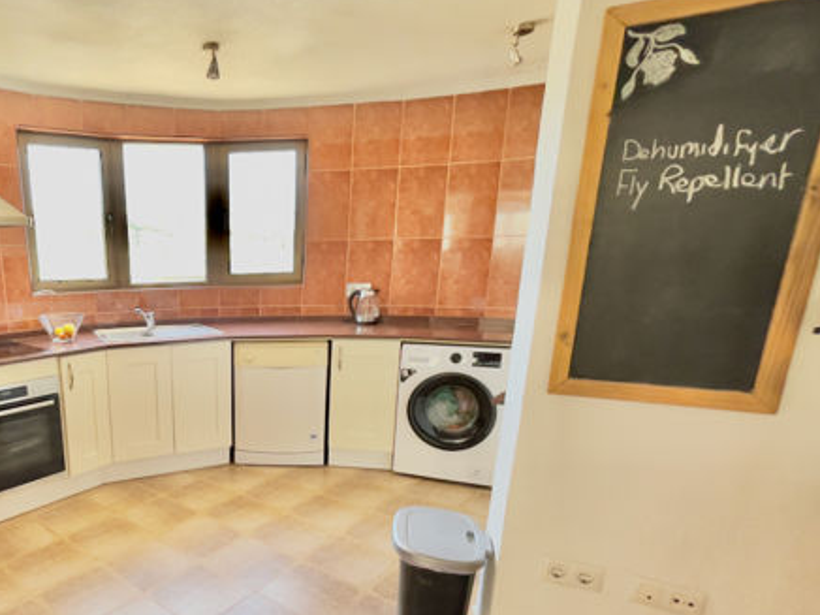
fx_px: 497
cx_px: 204
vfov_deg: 62.3
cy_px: 395
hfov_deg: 73.4
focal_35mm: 21
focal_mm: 1.54
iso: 200
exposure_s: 1/99
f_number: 2.4
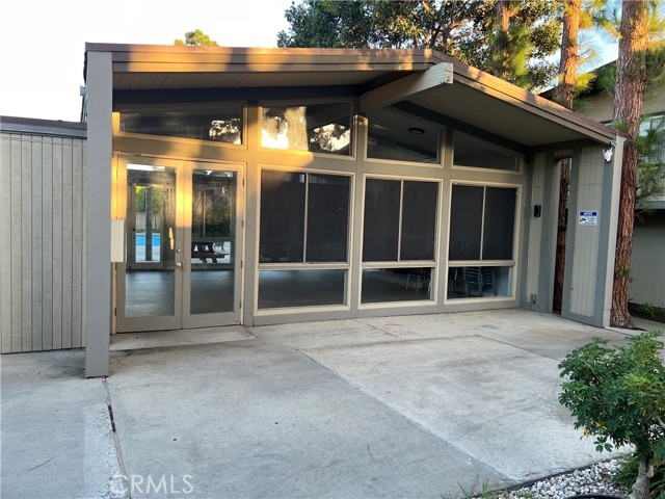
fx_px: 499
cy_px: 250
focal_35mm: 26
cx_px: 332
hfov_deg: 67.3
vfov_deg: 53.1
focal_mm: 5.7
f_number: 1.5
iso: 40
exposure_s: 1/121
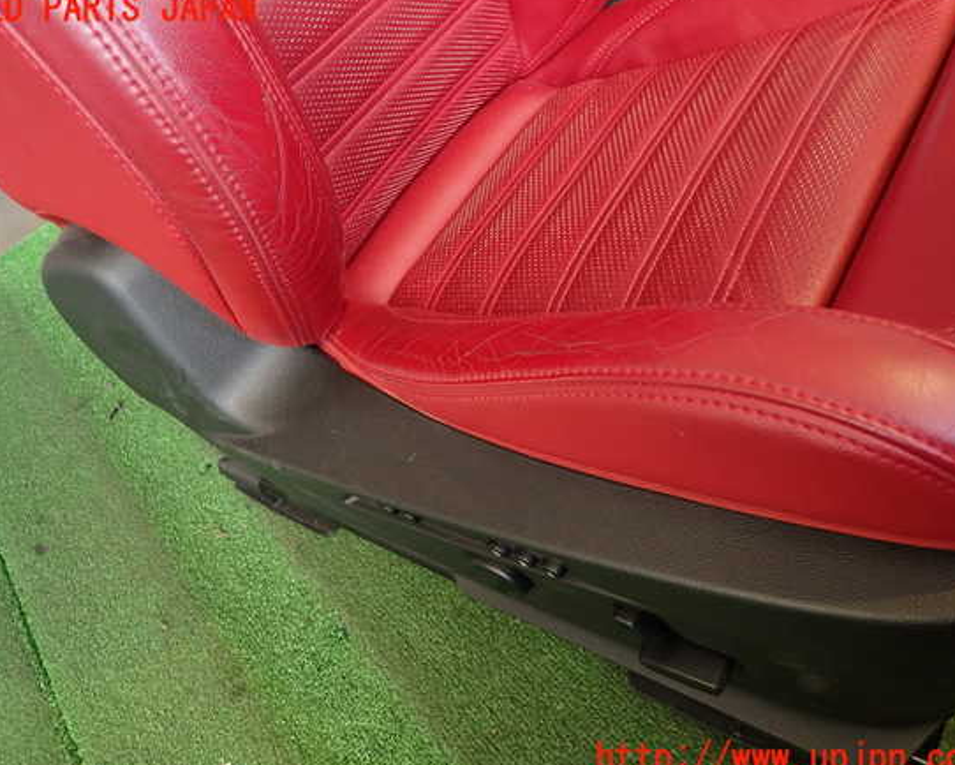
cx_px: 465
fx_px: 763
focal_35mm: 27
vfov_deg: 53.2
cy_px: 384
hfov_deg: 64.0
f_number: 2
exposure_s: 1/40
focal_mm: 4.5
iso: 200
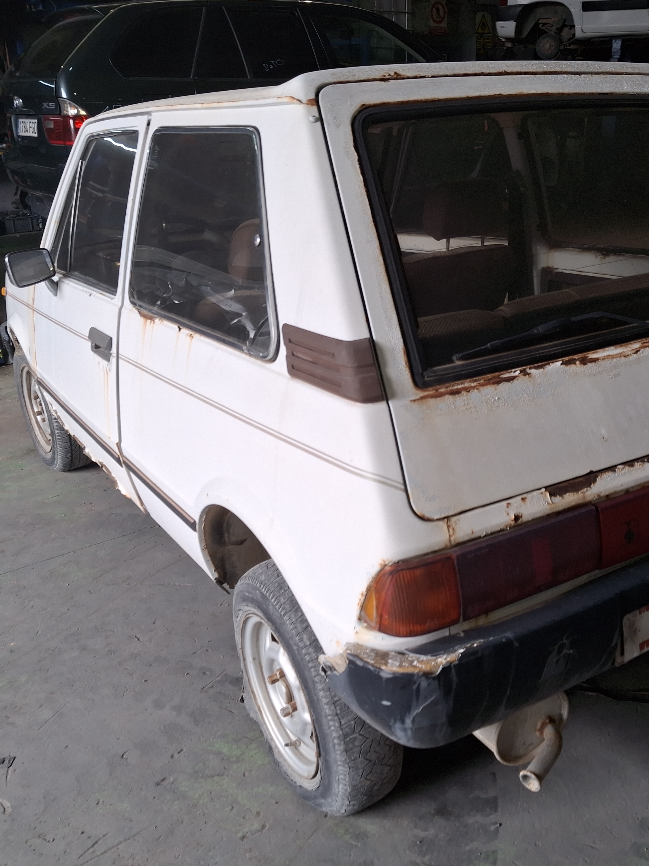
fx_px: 850
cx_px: 405
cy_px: 439
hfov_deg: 41.5
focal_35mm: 34
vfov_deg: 54.0
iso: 25
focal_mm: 4.69
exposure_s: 1/100
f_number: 1.8
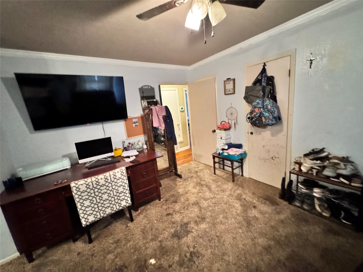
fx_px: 147
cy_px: 136
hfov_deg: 102.1
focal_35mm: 14
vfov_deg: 85.7
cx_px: 182
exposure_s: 1/40
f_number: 2.2
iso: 1250
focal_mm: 2.22
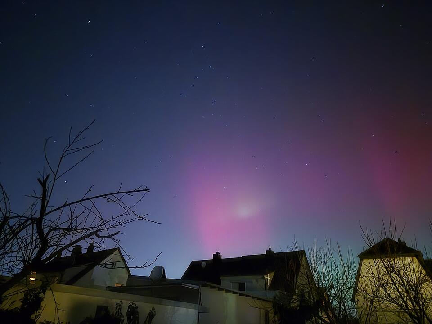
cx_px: 216
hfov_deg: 73.9
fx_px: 287
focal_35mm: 23
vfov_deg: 58.9
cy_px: 162
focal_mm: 5.4
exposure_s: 1/2
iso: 2000
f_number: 1.8
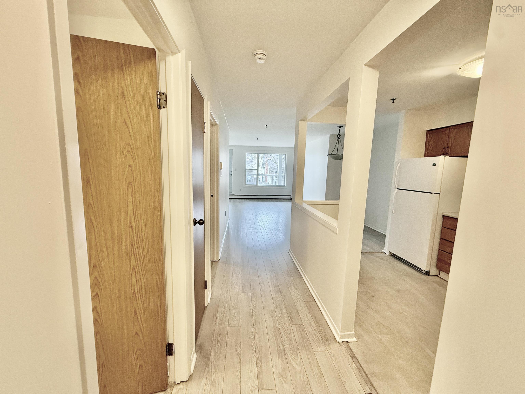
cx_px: 262
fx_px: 212
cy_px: 197
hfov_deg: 102.1
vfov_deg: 85.7
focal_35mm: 14
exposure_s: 1/120
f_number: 2.2
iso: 250
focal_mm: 2.22
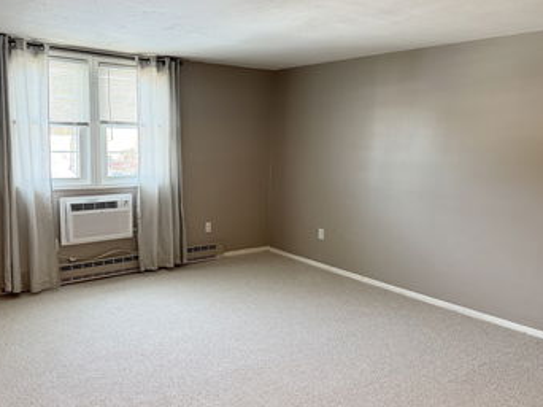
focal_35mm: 30
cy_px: 204
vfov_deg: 46.7
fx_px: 470
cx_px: 215
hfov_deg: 59.5
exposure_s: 1/60
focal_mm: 6.76
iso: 400
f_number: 1.78
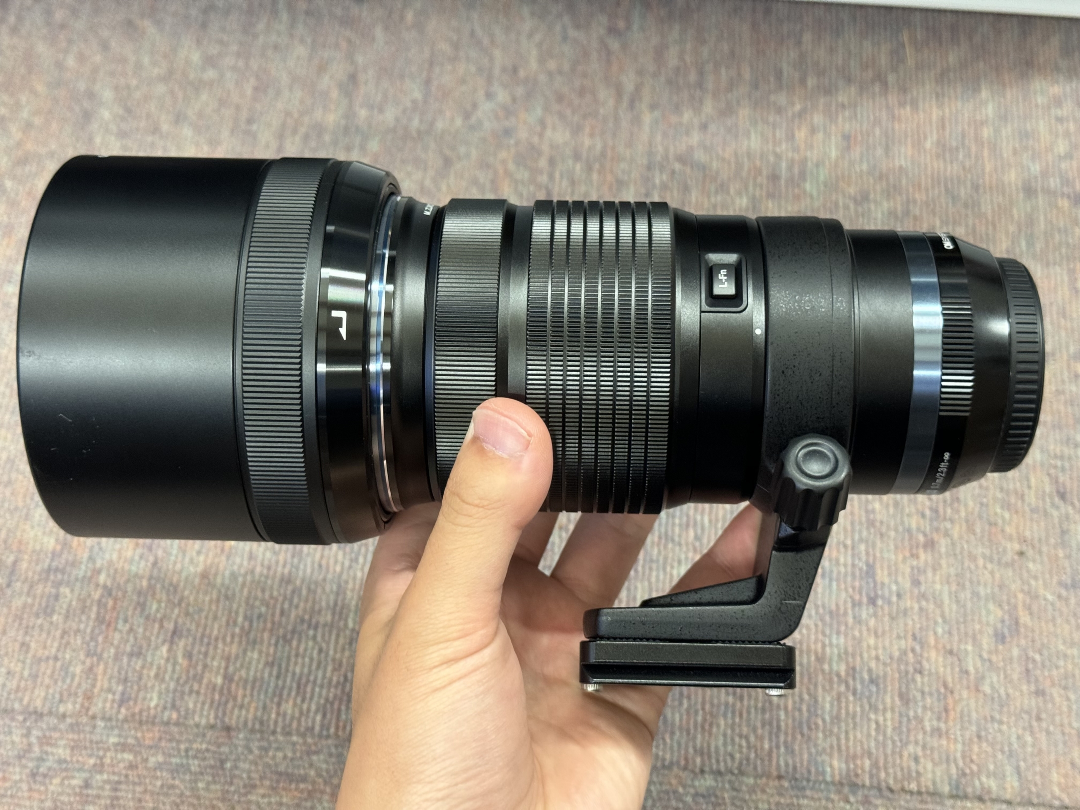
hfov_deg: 39.7
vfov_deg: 30.3
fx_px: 1498
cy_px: 405
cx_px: 540
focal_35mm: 48
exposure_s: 1/33
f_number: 1.78
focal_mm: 6.76
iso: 320
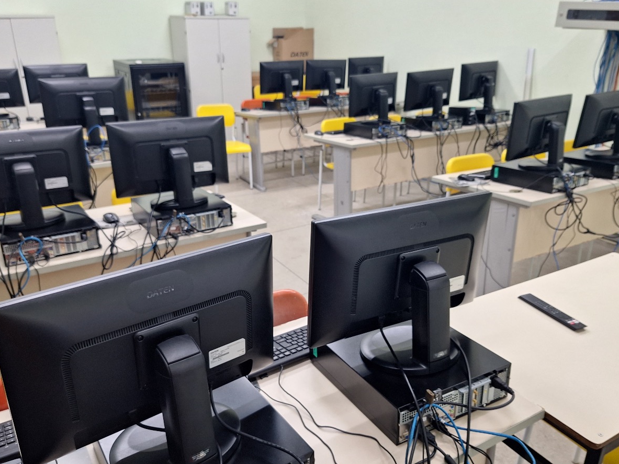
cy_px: 243
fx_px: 501
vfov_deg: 49.7
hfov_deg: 63.4
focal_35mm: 28
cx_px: 311
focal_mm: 5.54
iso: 125
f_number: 1.8
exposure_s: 1/40
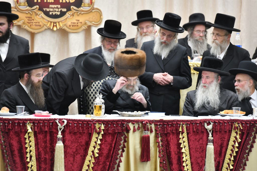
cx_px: 128
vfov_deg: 6.9
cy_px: 86
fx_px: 1428
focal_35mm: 200
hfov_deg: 10.3
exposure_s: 1/125
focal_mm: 200
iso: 1250
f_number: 5.6
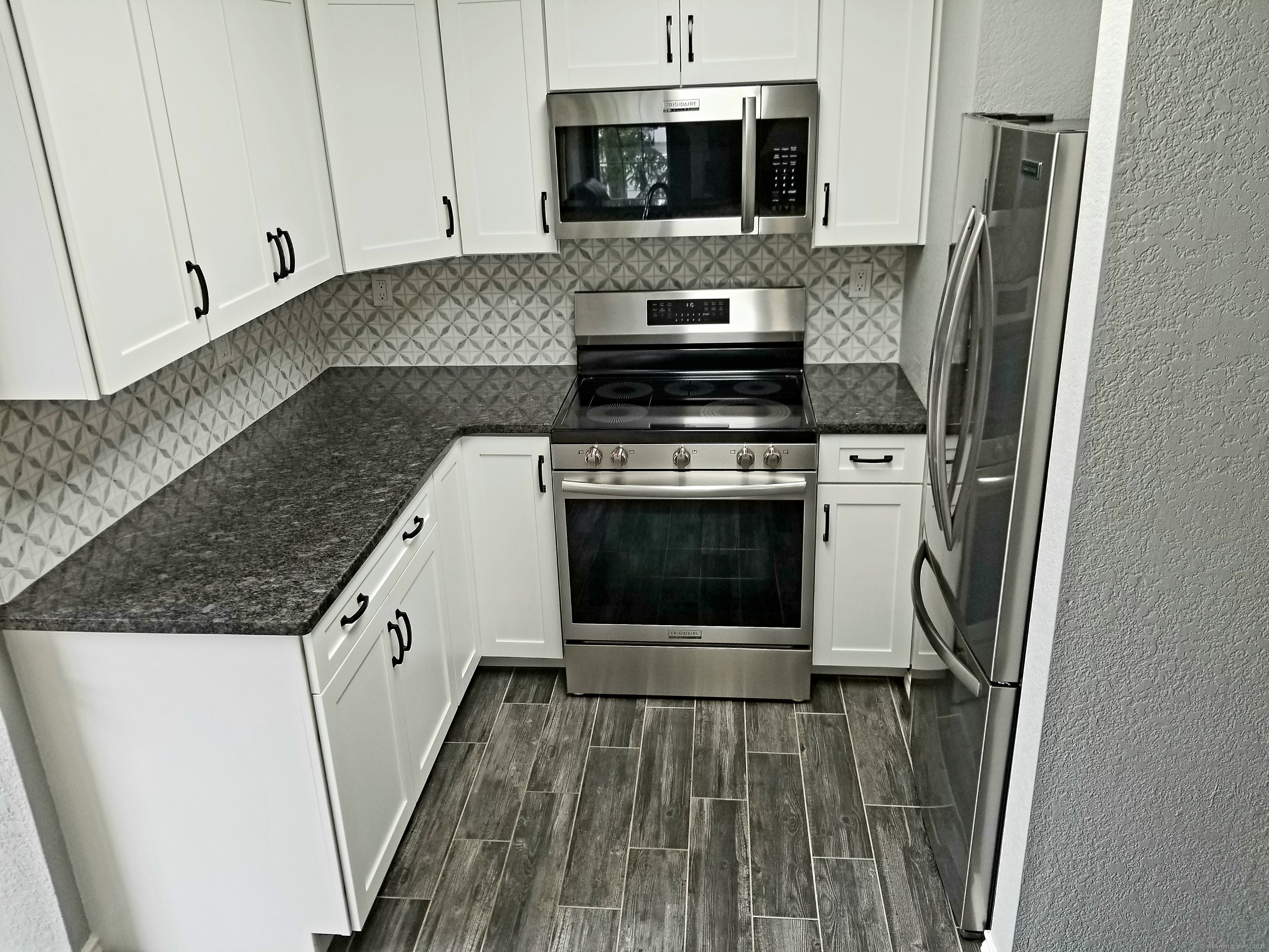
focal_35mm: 26
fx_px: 953
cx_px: 634
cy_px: 476
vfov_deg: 53.1
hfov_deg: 67.3
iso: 125
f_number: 1.7
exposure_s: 1/60
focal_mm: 4.25
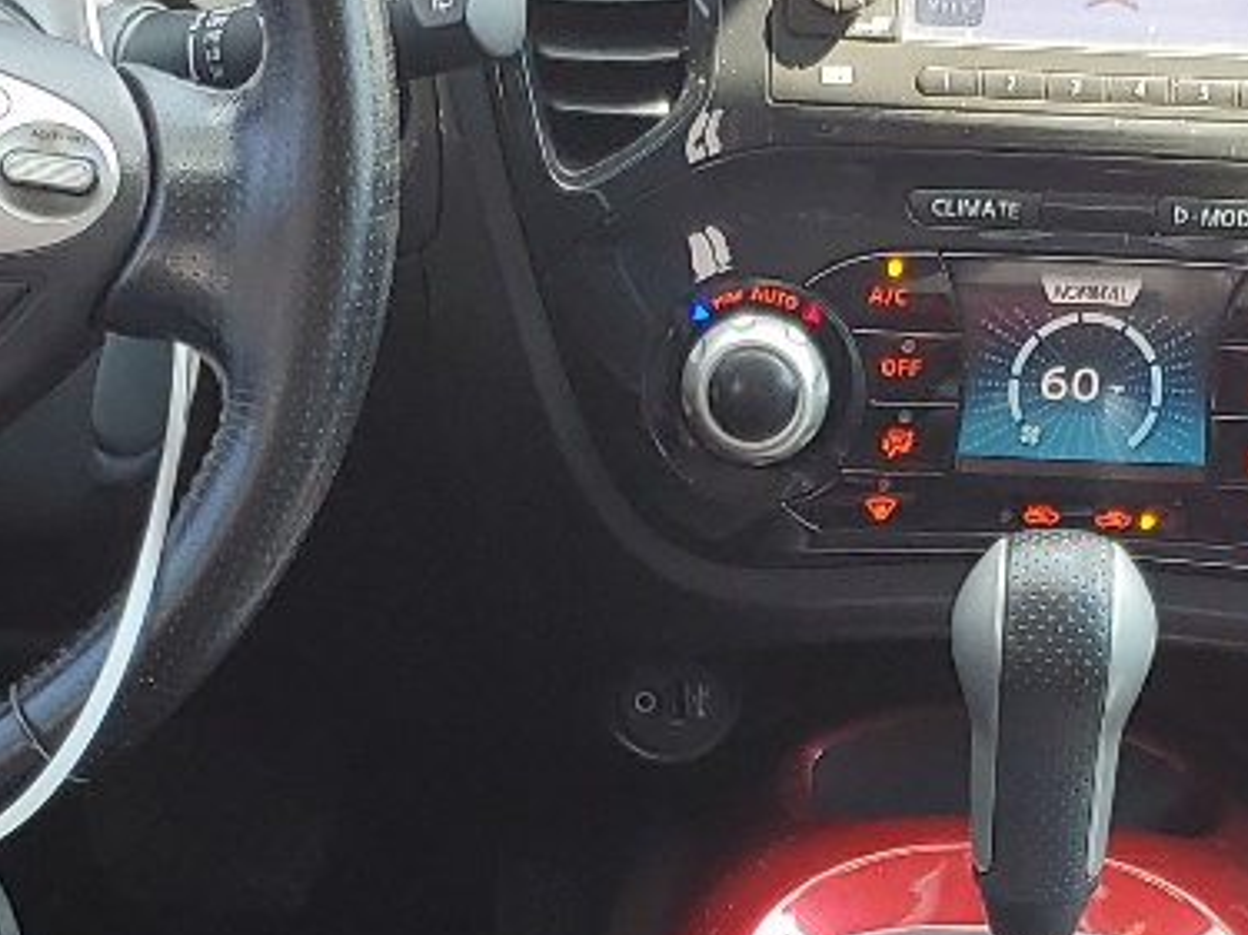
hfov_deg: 17.7
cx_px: 689
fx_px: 4001
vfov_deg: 12.9
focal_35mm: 111
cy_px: 1171
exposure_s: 1/120
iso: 52
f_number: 1.5
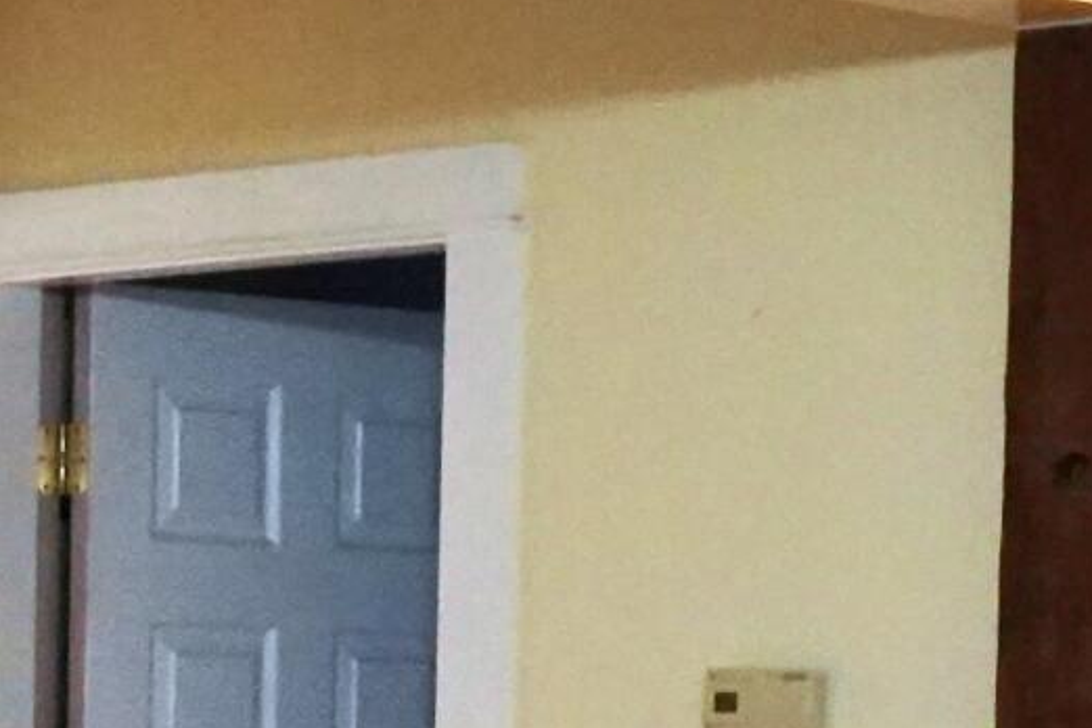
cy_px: 1154
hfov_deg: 12.4
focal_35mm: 161
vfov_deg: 8.3
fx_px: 4883
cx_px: -278
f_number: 3.5
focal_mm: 28
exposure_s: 1/160
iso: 10000
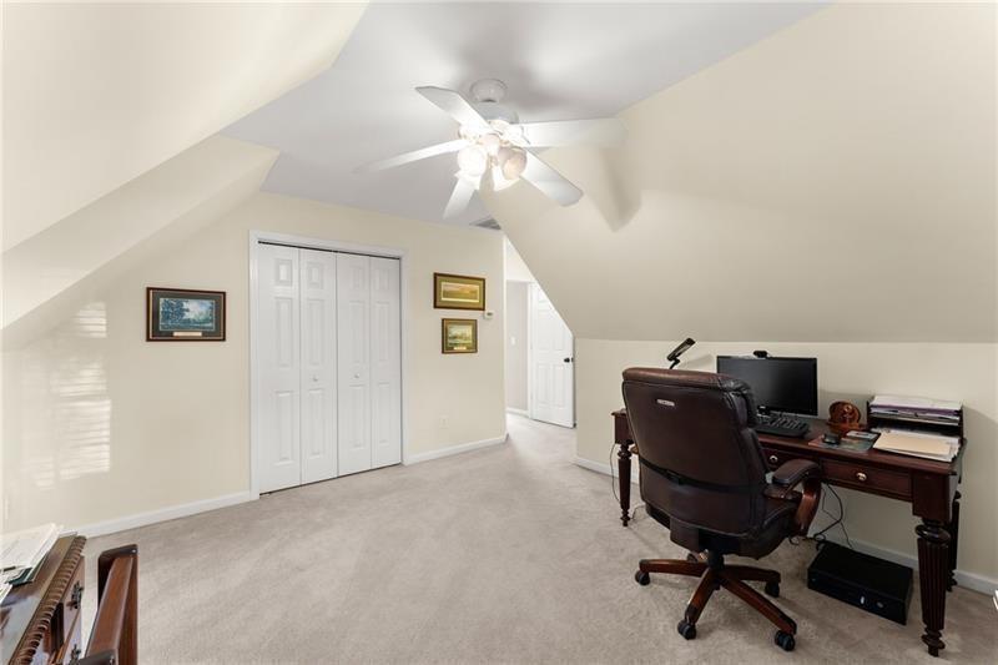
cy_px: 332
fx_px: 388
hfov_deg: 104.3
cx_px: 499
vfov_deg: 81.2
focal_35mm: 14
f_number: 10
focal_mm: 14
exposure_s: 1/3
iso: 640
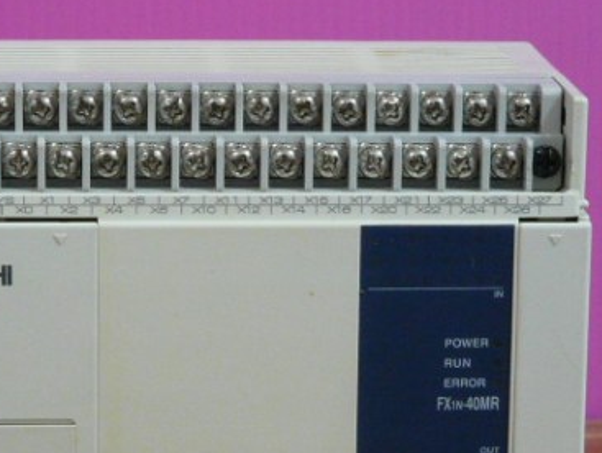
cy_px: 302
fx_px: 3168
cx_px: 212
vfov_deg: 8.2
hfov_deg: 10.8
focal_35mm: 182
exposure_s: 1/4
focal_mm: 11.4
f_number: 3.2
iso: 200
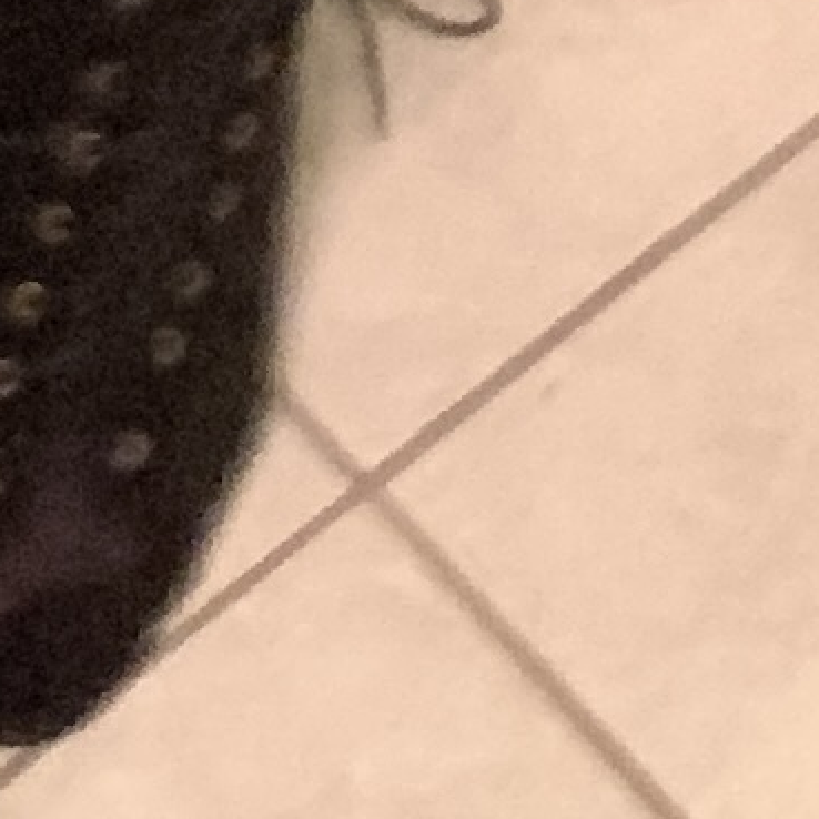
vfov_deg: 7.1
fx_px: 6344
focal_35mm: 237
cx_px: 184
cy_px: -974
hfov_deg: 7.4
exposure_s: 1/24
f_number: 2.2
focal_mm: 2.87
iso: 500
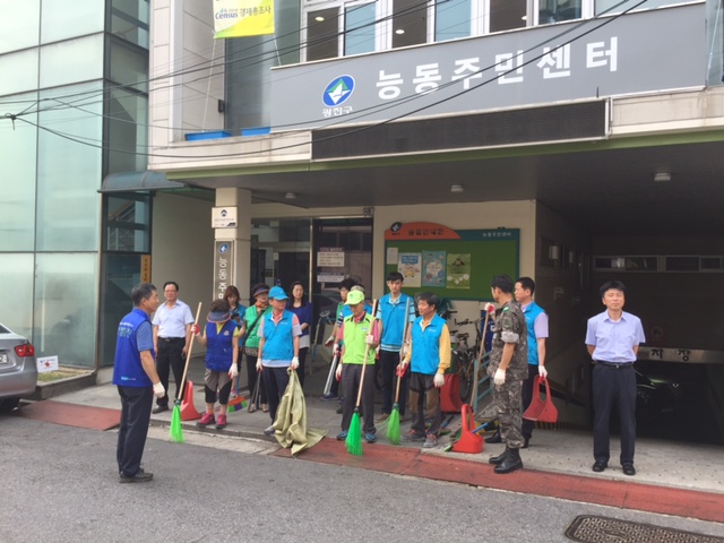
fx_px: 607
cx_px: 362
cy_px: 272
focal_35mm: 29
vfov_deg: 48.2
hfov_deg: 61.7
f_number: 2.2
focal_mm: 4.15
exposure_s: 1/324
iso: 32
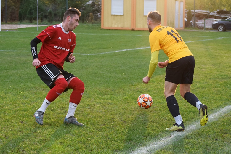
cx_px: 116
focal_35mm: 82
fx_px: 529
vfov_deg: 16.6
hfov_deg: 24.6
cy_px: 77
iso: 1250
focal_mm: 55
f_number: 4
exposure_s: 1/500
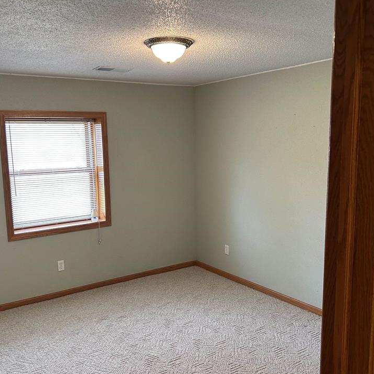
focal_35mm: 33
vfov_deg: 49.7
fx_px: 403
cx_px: 167
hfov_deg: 49.7
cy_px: 200
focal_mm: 5.7
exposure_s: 1/60
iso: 160
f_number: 1.5
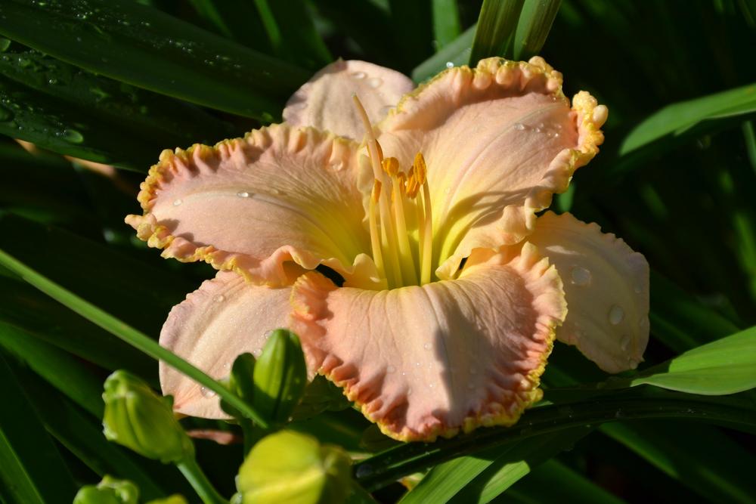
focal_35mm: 183
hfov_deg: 11.2
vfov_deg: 7.5
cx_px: 378
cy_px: 252
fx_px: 3843
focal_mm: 122
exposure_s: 1/320
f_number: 9
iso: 100
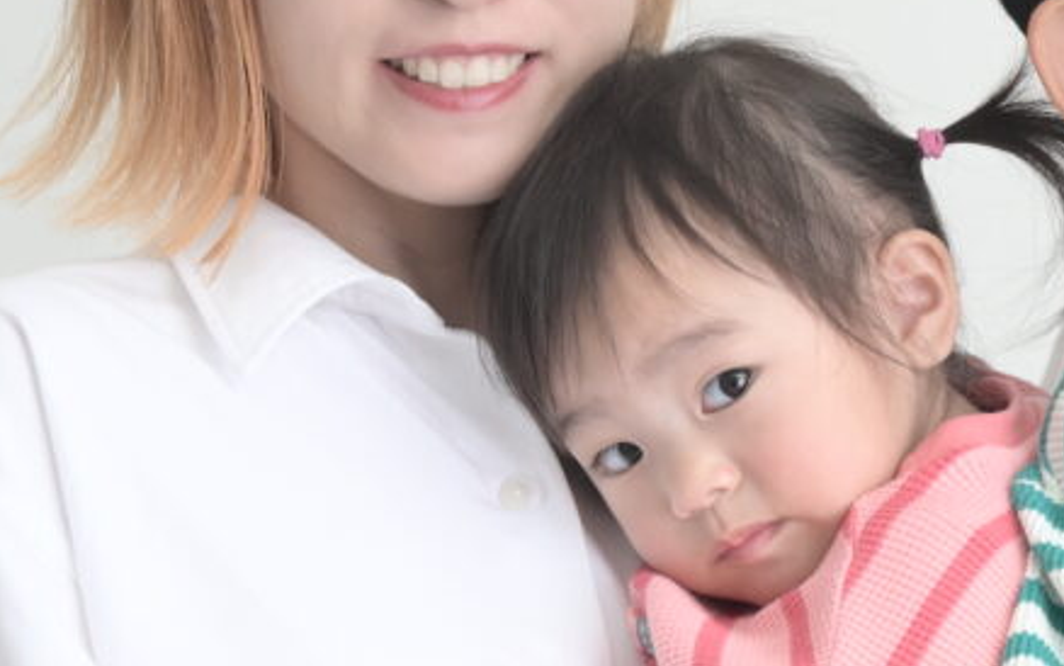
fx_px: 12965
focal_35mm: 447
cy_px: 122
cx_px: 1142
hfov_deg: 4.7
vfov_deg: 2.9
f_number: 7.1
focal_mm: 160
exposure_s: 1/160
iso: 500
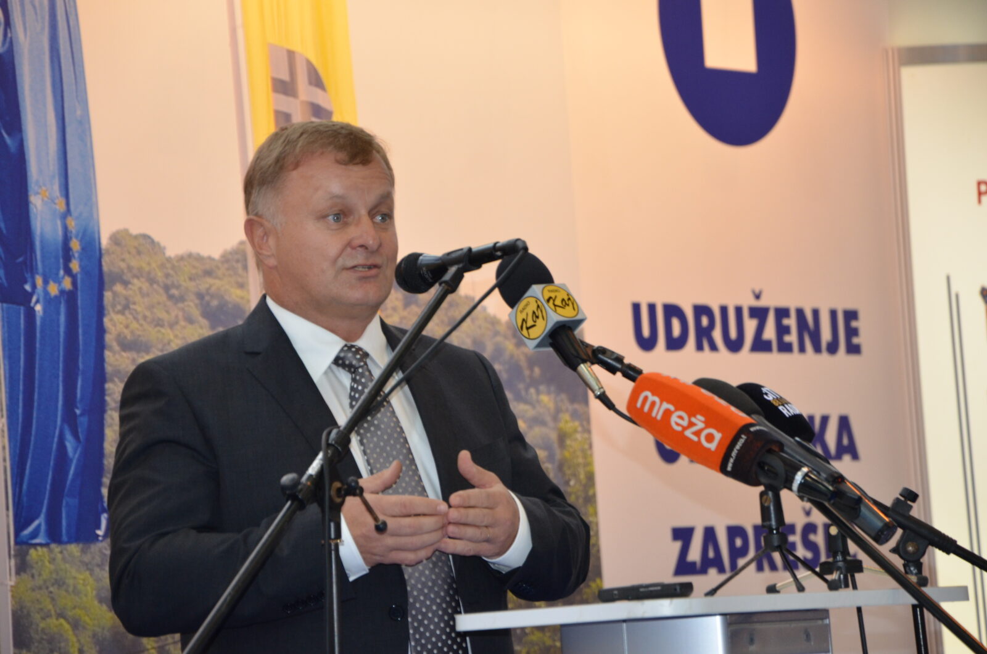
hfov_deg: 13.1
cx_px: 494
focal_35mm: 158
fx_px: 4310
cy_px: 327
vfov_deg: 8.7
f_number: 5.6
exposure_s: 1/60
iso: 800
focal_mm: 105
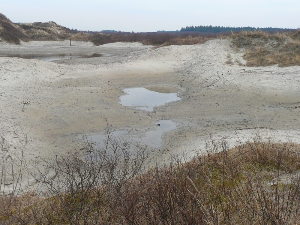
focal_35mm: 40
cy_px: 112
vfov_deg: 36.0
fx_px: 347
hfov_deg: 46.8
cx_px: 150
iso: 100
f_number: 3.9
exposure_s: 1/500
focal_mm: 6.5
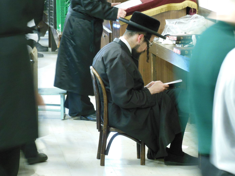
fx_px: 1297
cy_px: 88
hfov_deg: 10.4
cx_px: 118
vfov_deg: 7.8
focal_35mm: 191
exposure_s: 1/3
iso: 800
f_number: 5.9
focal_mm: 34
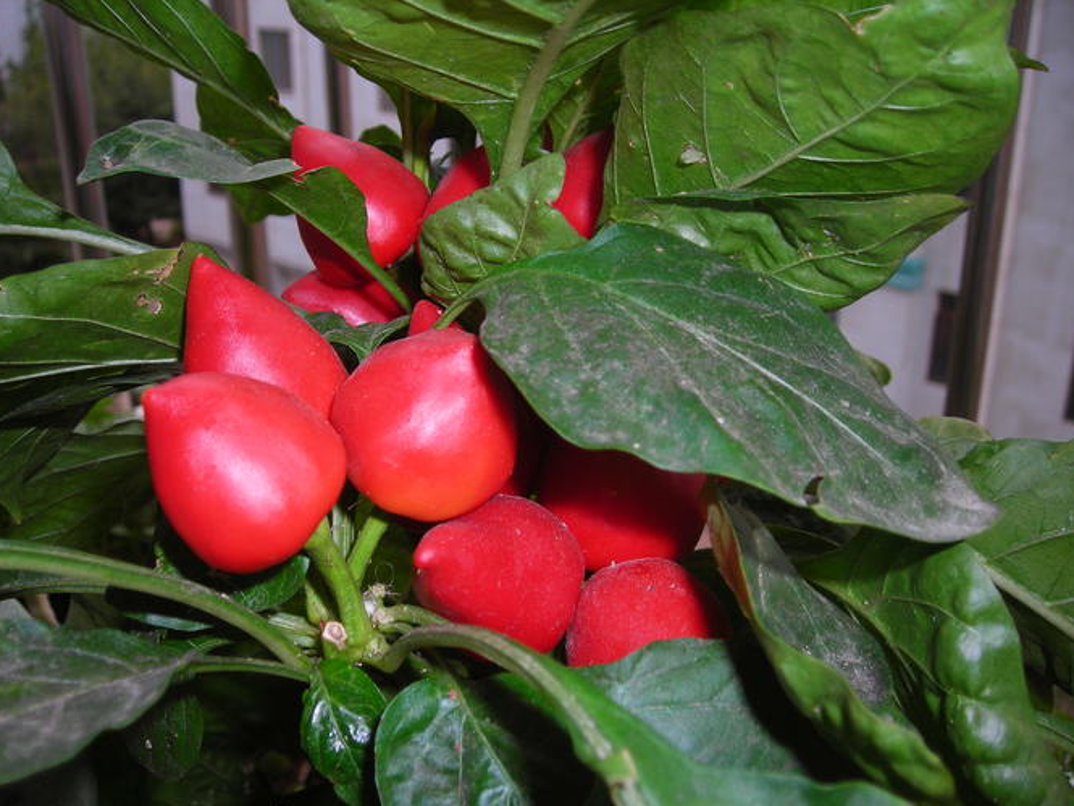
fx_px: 1241
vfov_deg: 36.0
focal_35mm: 40
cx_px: 523
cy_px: 421
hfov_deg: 46.8
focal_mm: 6.3
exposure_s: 1/60.1
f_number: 3.2
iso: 50
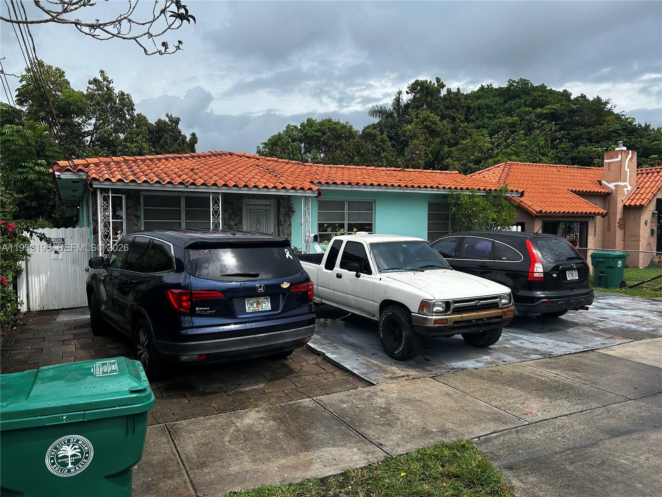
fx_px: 497
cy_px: 248
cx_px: 331
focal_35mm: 26
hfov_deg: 67.3
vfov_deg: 53.1
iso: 50
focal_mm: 5.7
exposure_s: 1/2994
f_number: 1.5
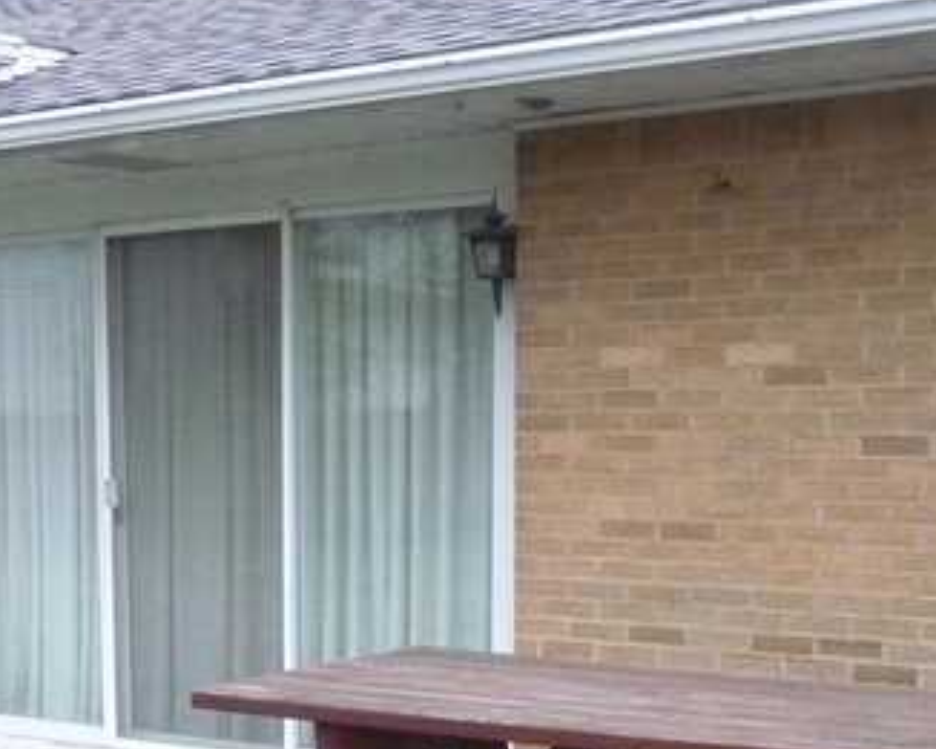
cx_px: 353
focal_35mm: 67
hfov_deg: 28.2
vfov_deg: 22.1
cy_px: 726
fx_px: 1857
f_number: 3.3
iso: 800
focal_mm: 4.7
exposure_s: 1/160
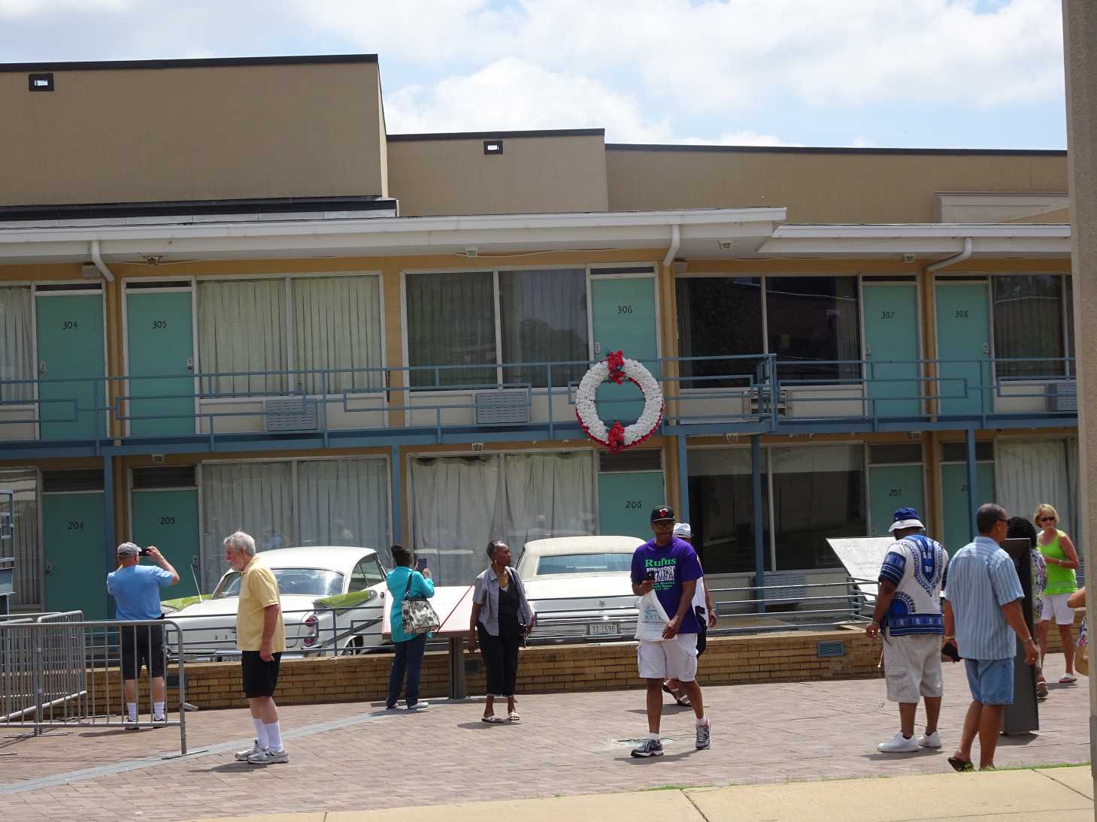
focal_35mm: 70
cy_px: 411
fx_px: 2218
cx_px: 548
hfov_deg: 27.8
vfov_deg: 21.0
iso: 80
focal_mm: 12.01
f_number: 5
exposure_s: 1/640
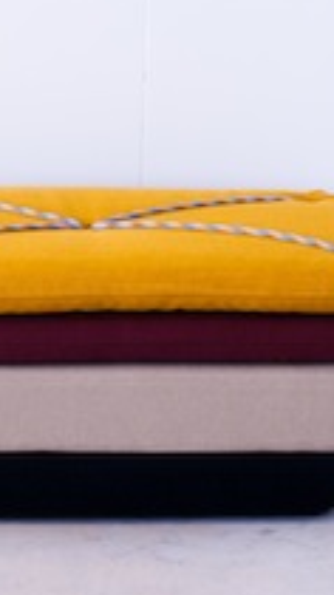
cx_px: -258
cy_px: 339
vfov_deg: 19.8
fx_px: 1702
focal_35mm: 108
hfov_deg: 10.6
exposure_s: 1.6
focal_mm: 35
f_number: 22
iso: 200
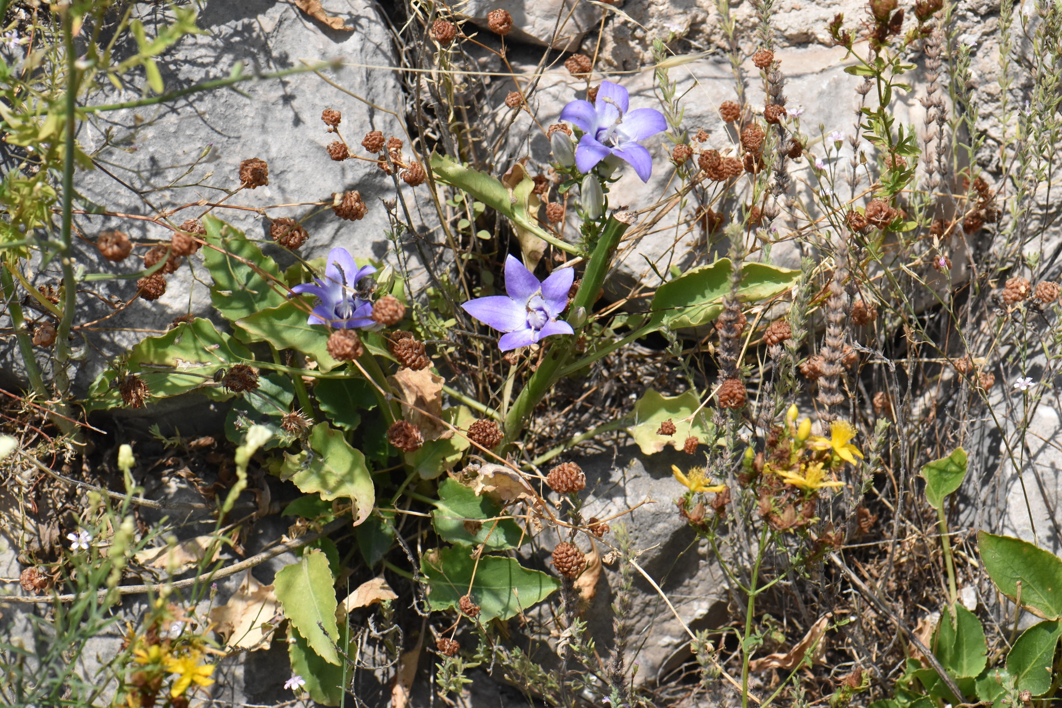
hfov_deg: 13.0
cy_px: 354
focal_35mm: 158
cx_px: 531
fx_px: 4646
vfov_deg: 8.7
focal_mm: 105
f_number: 10
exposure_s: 1/4000
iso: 1600
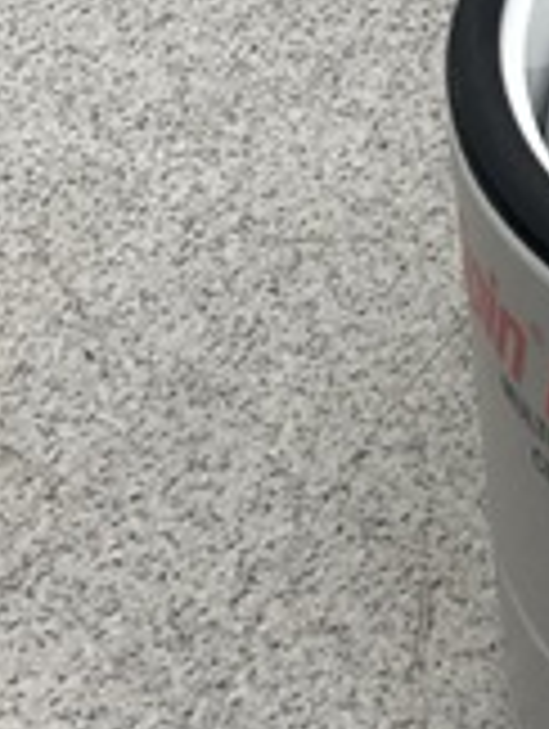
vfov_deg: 10.8
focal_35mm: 174
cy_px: -446
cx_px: 1048
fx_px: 3670
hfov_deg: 8.2
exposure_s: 1/40
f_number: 1.8
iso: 25
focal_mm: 3.99
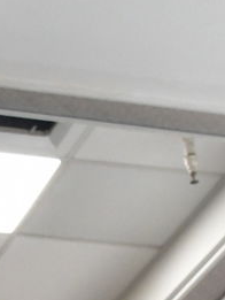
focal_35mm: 263
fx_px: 2277
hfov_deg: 5.6
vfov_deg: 7.1
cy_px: 678
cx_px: -183
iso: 5000
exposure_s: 1/100
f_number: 5.6
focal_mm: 34
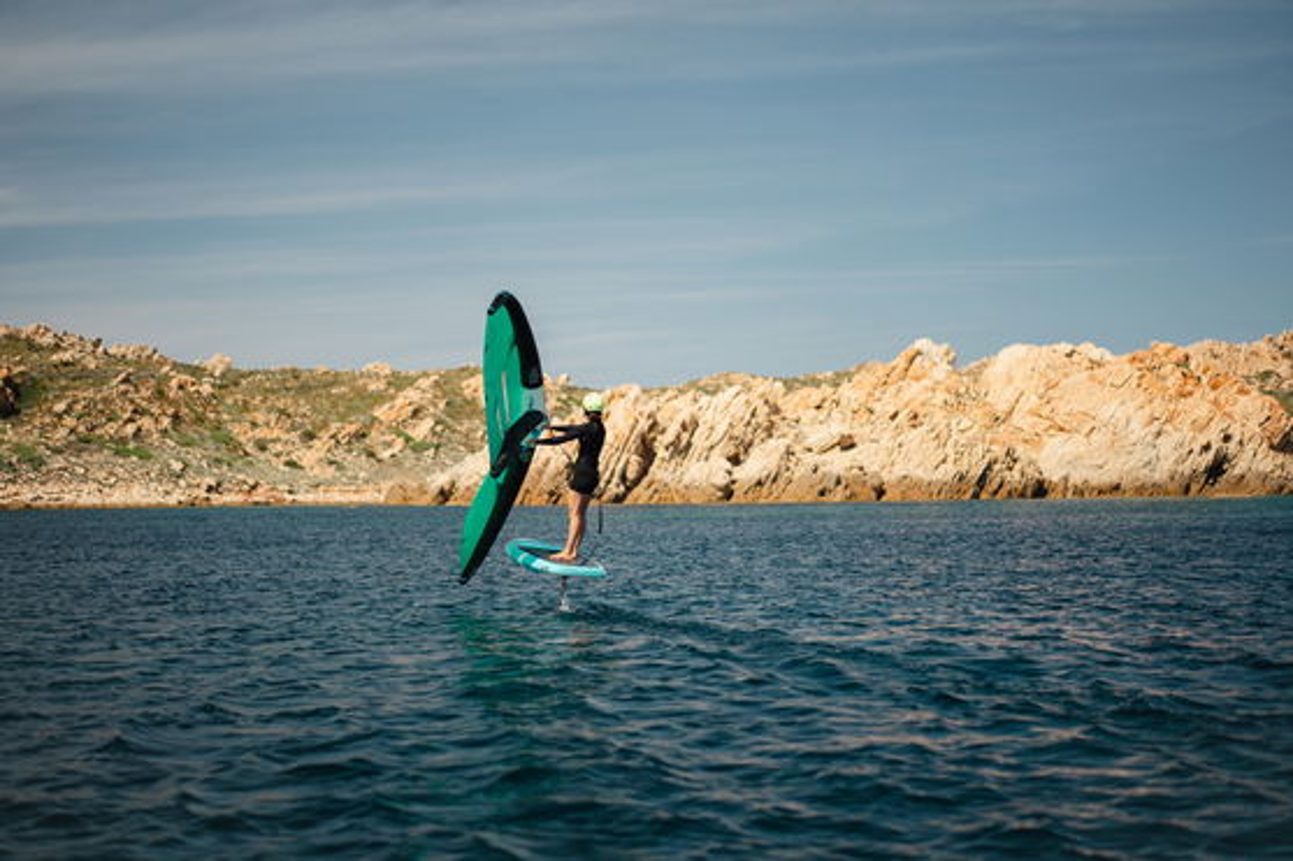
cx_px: 646
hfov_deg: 36.3
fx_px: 1975
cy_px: 430
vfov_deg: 24.6
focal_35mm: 55
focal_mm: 55
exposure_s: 1/2500
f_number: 1.8
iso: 400
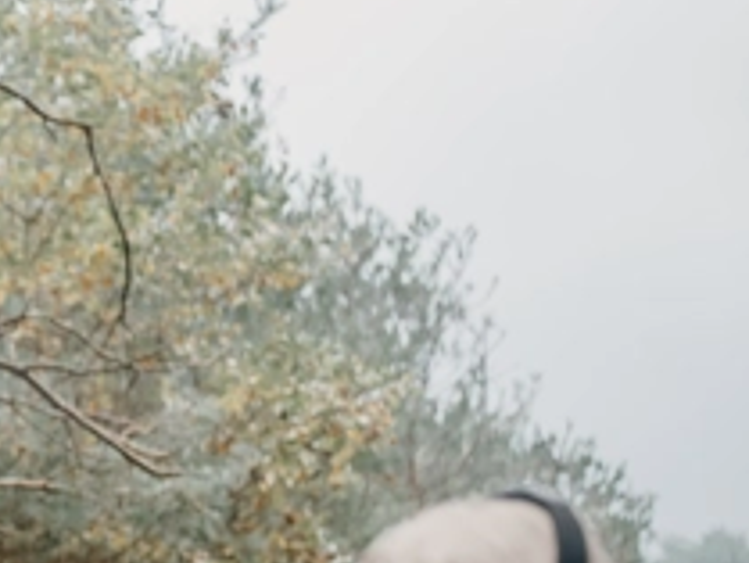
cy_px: 604
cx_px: -469
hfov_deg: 13.1
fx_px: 3031
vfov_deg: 10.5
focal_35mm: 140
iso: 160
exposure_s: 1/250
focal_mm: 42.3
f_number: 1.8
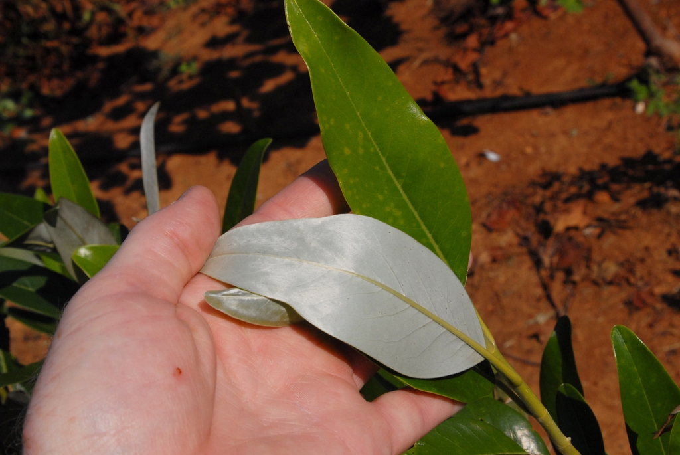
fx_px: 1191
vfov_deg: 21.6
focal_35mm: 63
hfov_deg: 31.9
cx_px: 340
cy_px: 228
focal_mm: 42
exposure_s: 1/800
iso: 400
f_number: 14
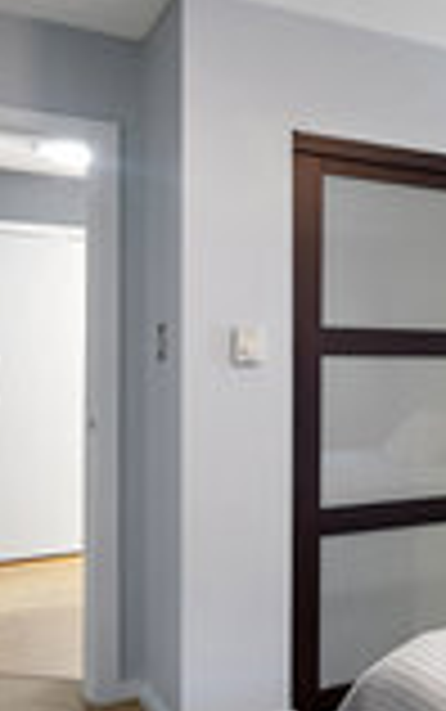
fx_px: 874
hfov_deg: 19.8
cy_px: 396
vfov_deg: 44.3
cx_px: 831
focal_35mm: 45
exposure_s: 1
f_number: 7.1
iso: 320
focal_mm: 16
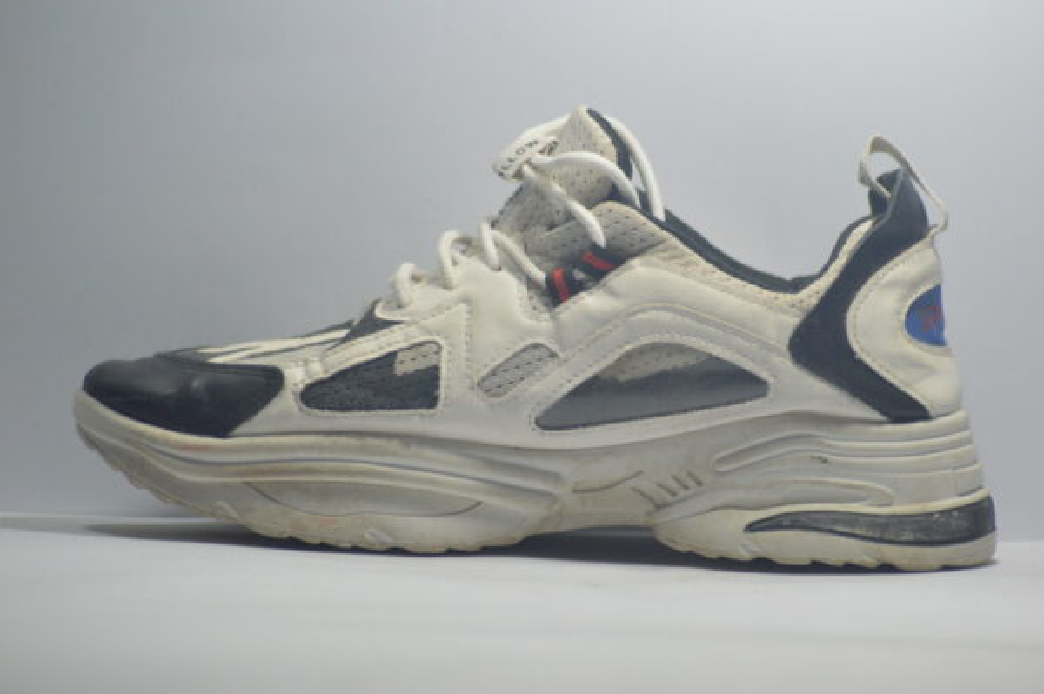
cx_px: 522
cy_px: 347
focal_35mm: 300
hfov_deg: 6.9
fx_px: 8693
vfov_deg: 4.6
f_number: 4.8
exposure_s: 1/500
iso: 1400
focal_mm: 200
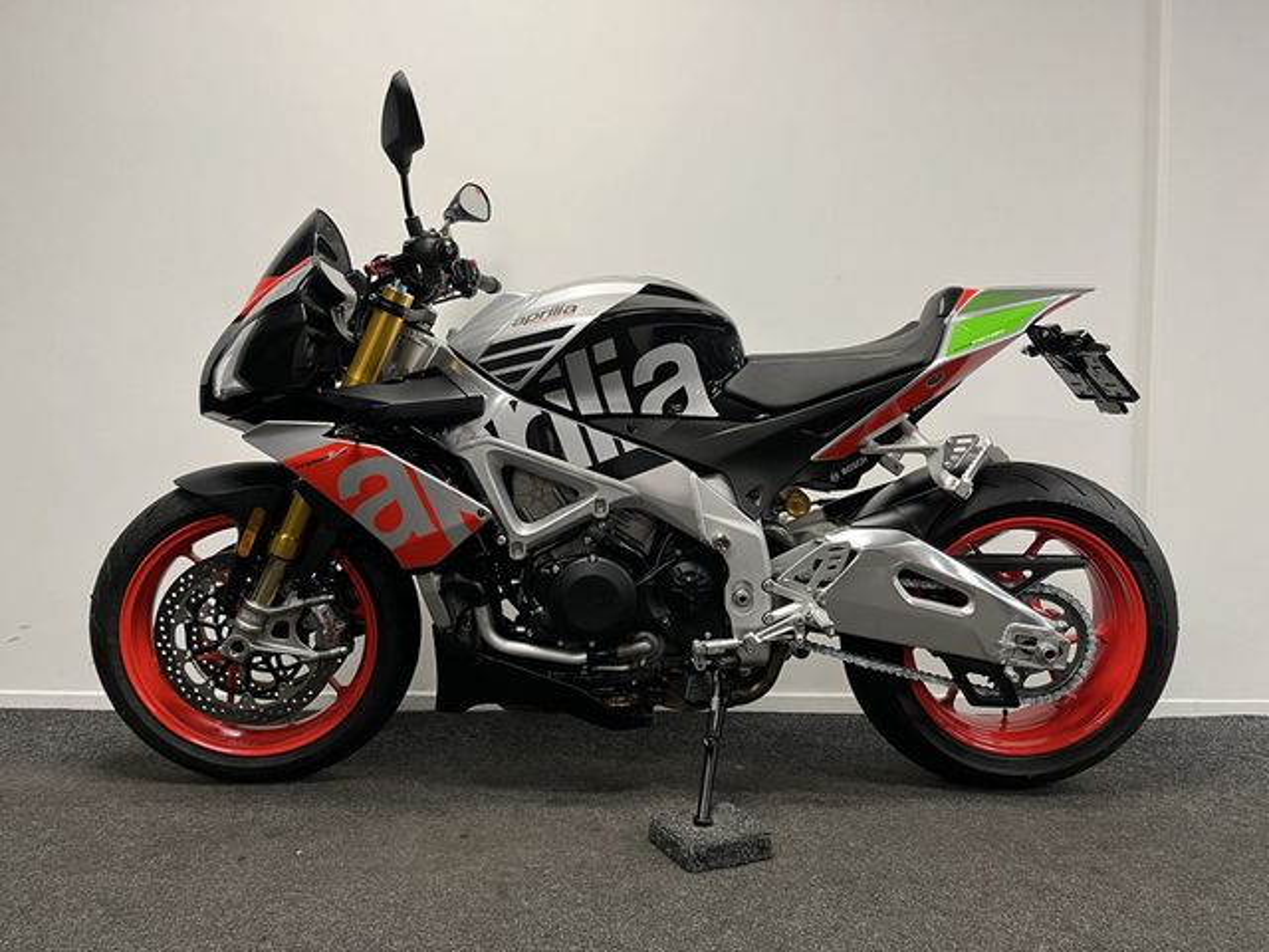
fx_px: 953
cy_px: 476
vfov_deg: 53.1
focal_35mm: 26
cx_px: 634
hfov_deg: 67.3
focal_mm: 5.1
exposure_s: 1/50
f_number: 1.6
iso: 100
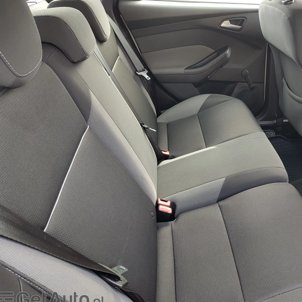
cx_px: 205
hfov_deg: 55.9
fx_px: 276
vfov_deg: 57.3
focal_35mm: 28
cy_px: 156
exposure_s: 1/50
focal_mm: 5.56
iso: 137
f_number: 1.8
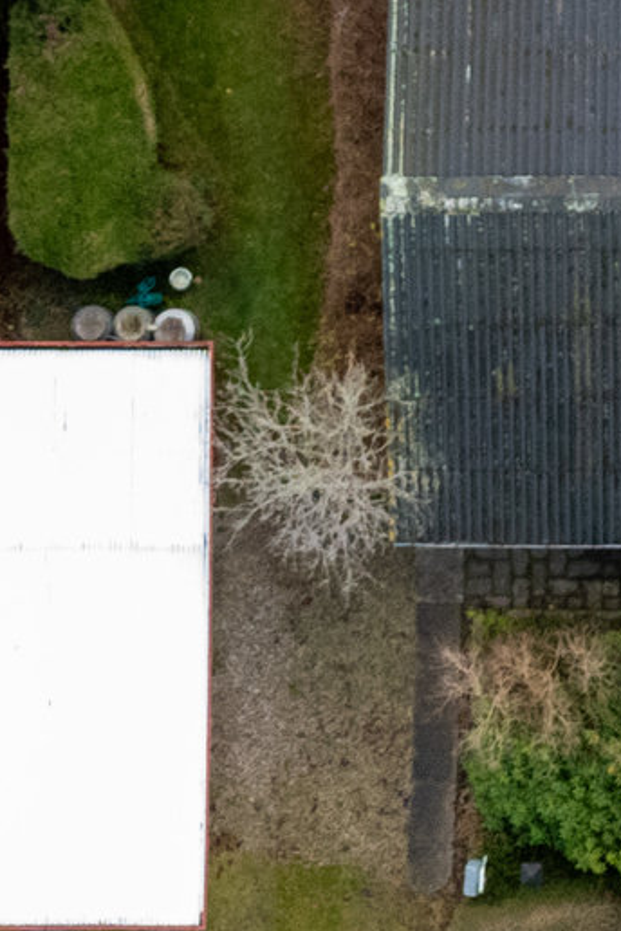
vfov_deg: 13.7
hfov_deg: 9.4
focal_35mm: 145
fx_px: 3752
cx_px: 596
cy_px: -195
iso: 840
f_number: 1.7
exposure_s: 1/8
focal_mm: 6.72
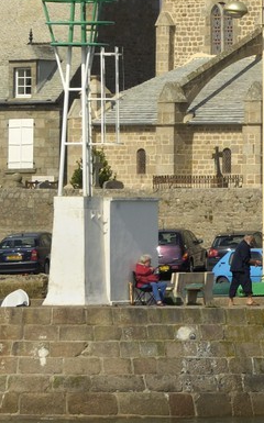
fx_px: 6956
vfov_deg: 3.5
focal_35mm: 603
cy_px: 4
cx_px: 750
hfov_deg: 2.2
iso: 100
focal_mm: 95
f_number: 7.1
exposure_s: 1/400
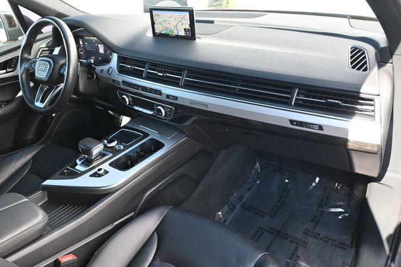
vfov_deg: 44.6
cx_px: 200
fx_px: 326
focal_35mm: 29
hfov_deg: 63.2
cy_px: 134
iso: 450
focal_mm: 19.5
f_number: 3.8
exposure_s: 1/125
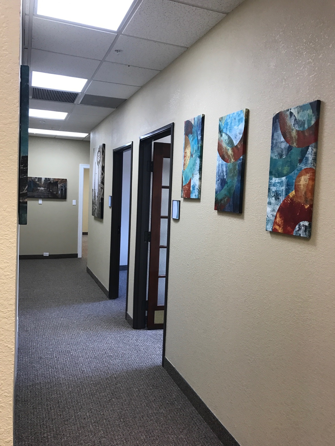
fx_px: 361
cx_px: 168
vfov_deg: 63.4
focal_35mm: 28
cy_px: 223
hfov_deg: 49.7
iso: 25
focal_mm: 3.99
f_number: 1.8
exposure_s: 1/30
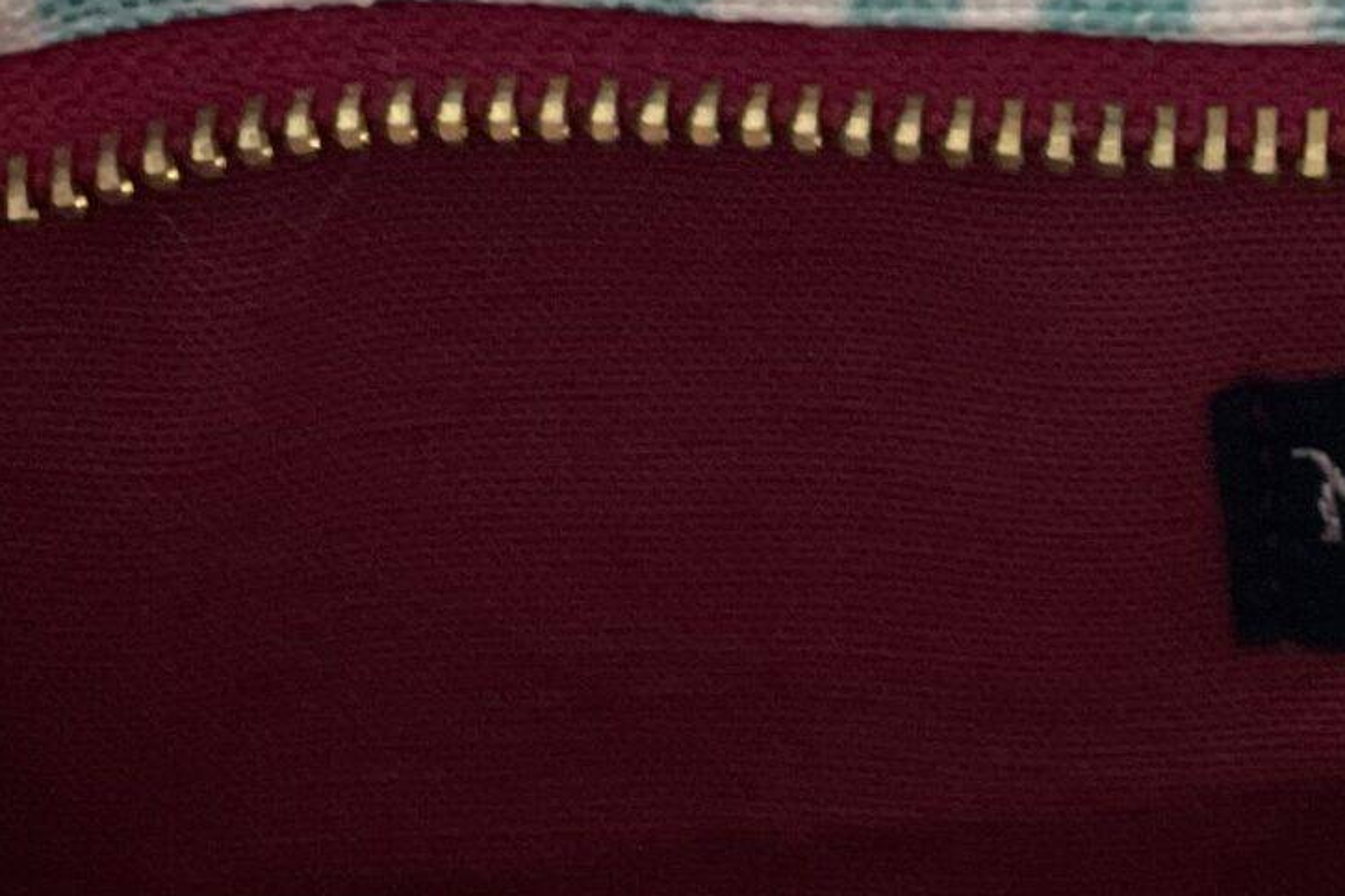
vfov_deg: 5.8
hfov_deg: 8.6
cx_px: 1957
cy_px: 944
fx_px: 8777
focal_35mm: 235
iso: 250
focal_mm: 7.5
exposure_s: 1/94
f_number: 2.2
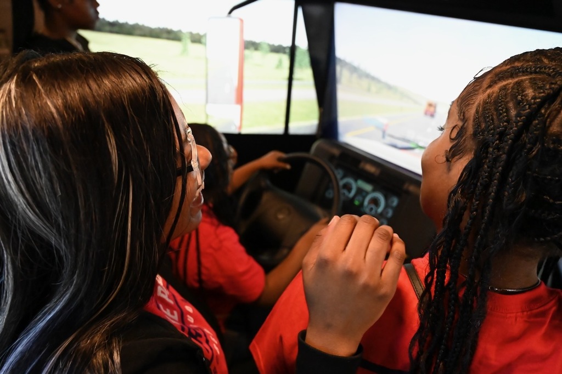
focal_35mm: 29
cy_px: 187
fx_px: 453
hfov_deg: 63.7
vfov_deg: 44.9
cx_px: 281
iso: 18000
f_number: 5
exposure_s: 1/640
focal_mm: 29
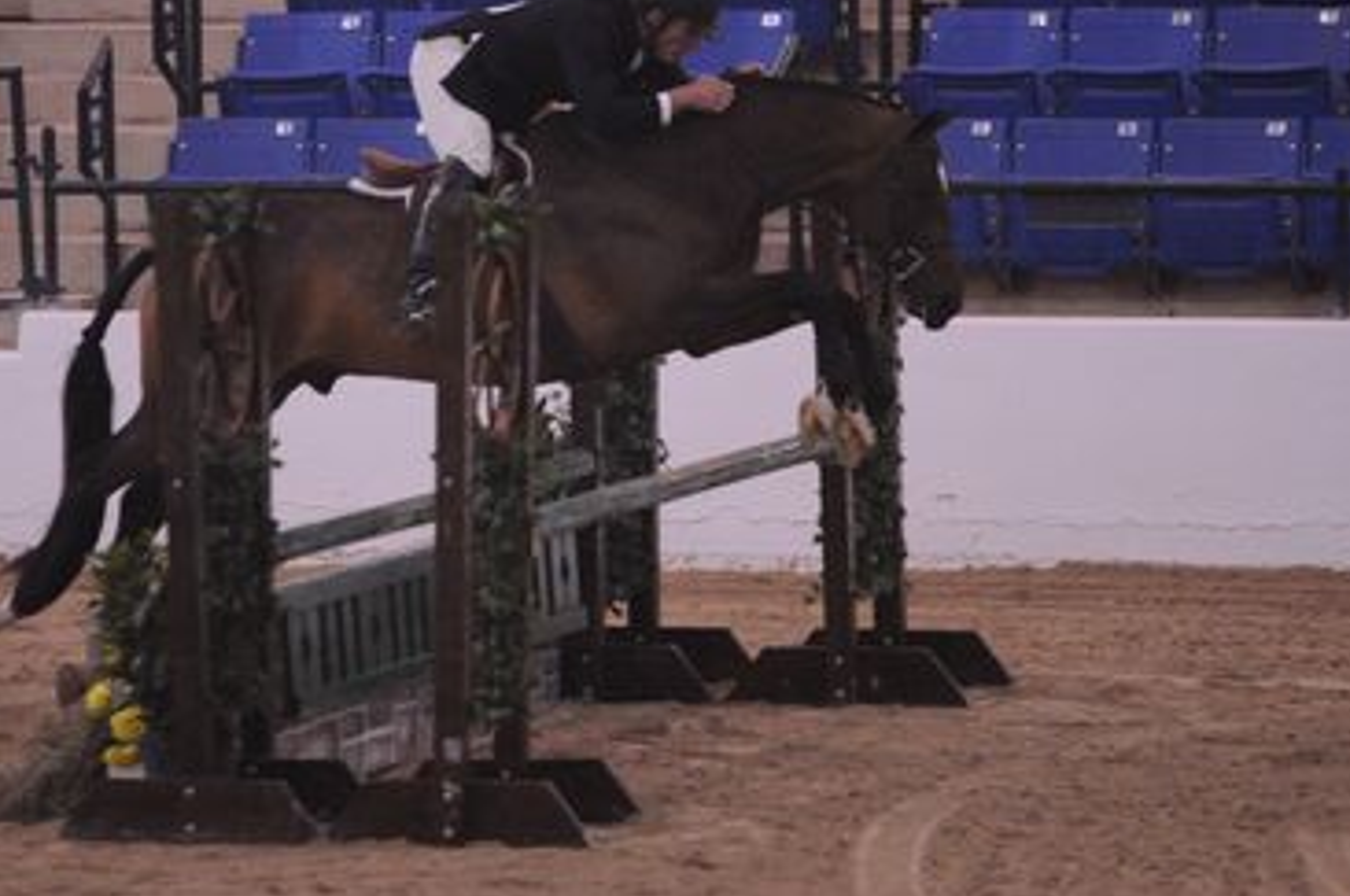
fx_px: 13107
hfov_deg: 5.9
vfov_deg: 3.9
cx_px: 524
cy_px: 251
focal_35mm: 350
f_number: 2.8
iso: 5000
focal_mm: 200
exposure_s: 1/400
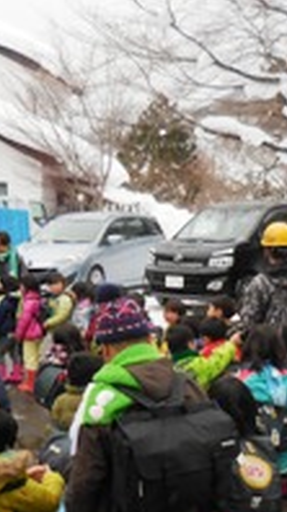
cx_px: 127
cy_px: 385
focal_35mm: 55
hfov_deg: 21.8
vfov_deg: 37.0
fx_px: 746
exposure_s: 1/1000
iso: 400
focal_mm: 4.5
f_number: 3.3
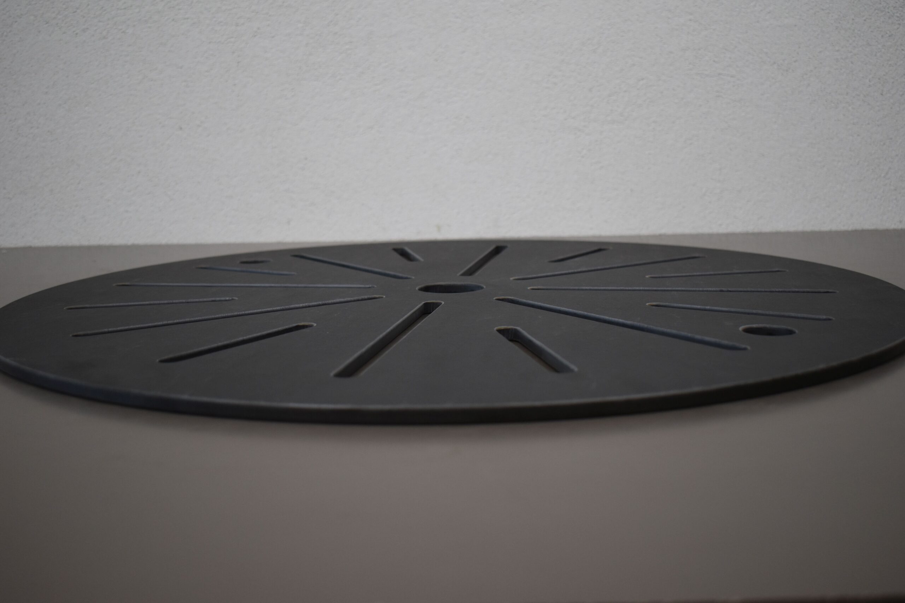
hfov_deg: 49.6
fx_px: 980
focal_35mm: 39
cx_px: 452
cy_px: 302
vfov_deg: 34.2
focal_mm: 26
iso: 640
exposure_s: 1/250
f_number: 4
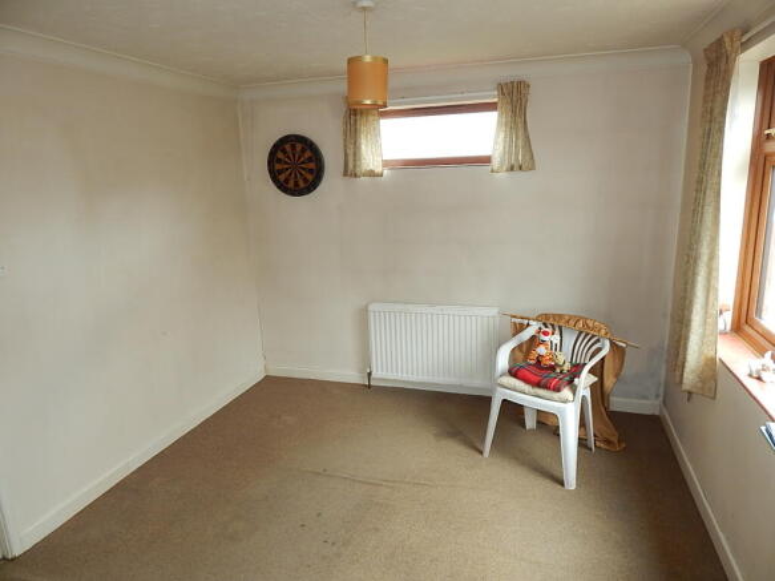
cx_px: 388
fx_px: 492
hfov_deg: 76.4
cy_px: 290
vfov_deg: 61.1
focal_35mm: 22
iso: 125
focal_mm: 4
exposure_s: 1/40
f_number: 3
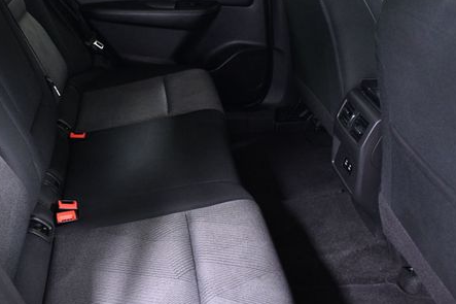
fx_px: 494
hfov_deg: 48.8
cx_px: 157
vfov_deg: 33.9
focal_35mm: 39
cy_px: 100
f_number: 4
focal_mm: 18
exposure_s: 1/60
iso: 2500
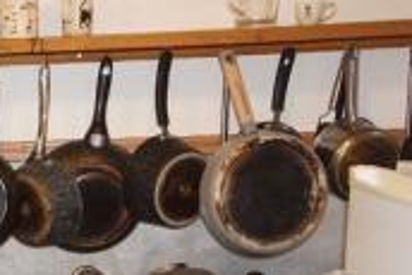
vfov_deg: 15.9
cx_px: -12
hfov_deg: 23.3
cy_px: 322
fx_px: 951
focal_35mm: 83
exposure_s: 1/160
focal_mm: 20
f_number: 5.6
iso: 800
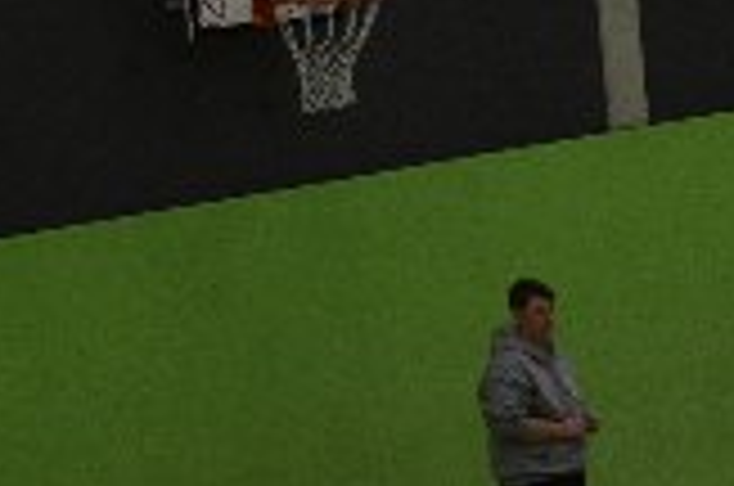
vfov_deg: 6.6
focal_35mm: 203
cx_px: 1567
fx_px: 4131
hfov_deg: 9.4
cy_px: 776
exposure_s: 1/500
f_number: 3
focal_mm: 22
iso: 1100
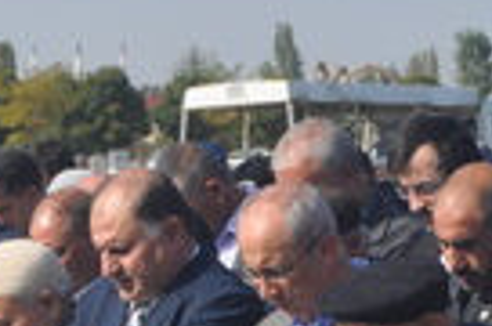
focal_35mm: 265
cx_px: -300
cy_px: 379
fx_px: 3613
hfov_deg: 7.6
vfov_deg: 5.1
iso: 200
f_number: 10
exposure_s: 1/400
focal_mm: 40
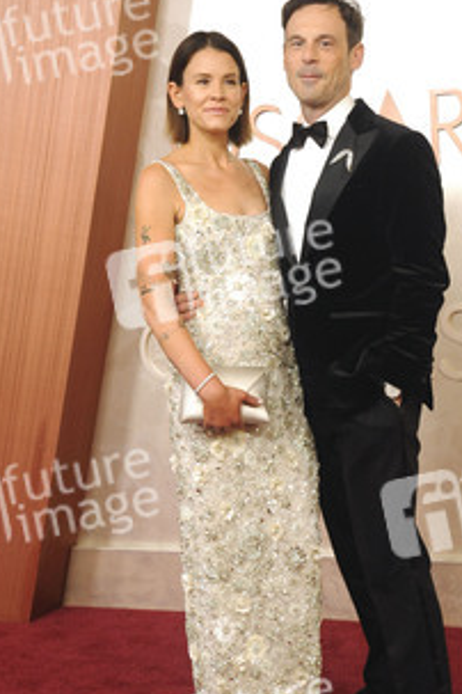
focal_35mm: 66
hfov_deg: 20.6
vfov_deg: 30.5
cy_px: 389
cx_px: 292
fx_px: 1270
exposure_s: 1/160
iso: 2500
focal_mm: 50
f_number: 7.1
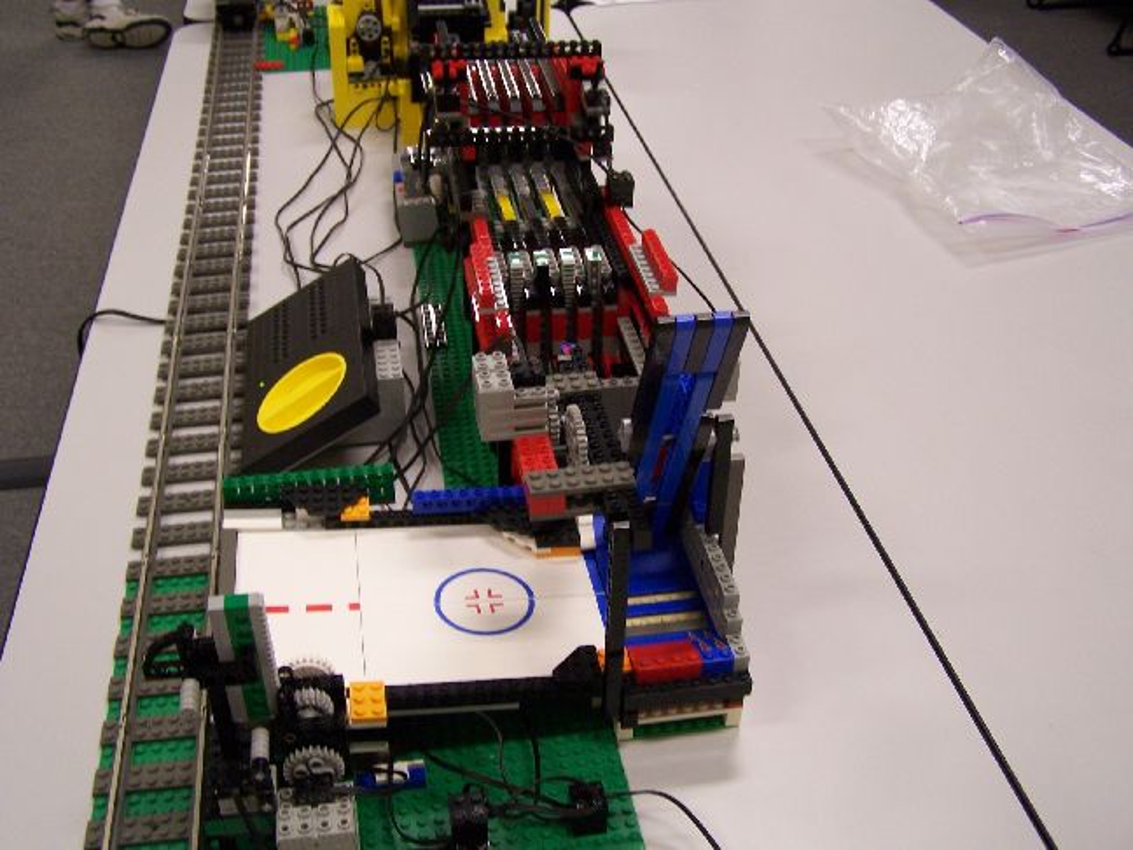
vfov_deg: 37.7
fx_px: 1244
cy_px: 425
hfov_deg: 49.0
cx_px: 566
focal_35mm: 38
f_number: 2.8
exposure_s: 1/25
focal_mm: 6.3
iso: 140
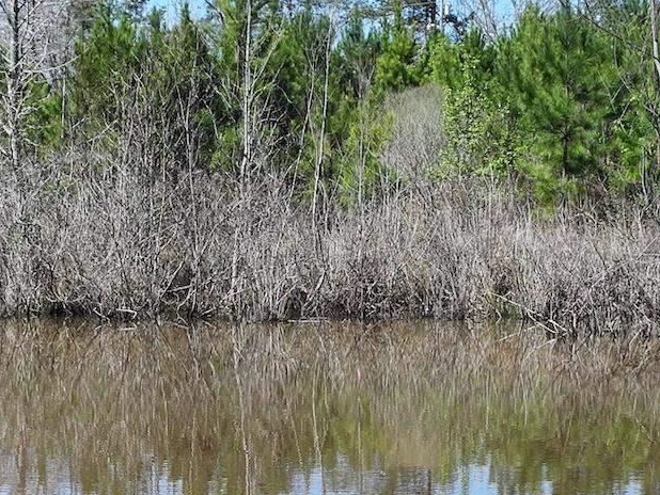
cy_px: 516
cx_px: 332
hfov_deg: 20.2
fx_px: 1850
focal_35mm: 97
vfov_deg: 14.9
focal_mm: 12.29
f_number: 2.8
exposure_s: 1/1250
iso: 120
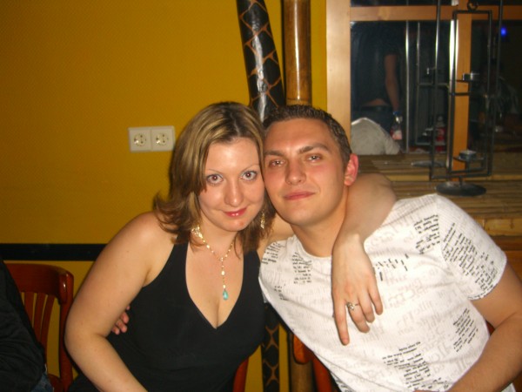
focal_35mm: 38
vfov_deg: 37.7
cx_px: 261
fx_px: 573
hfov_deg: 49.0
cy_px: 196
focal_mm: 7.9
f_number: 2.8
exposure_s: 1/60
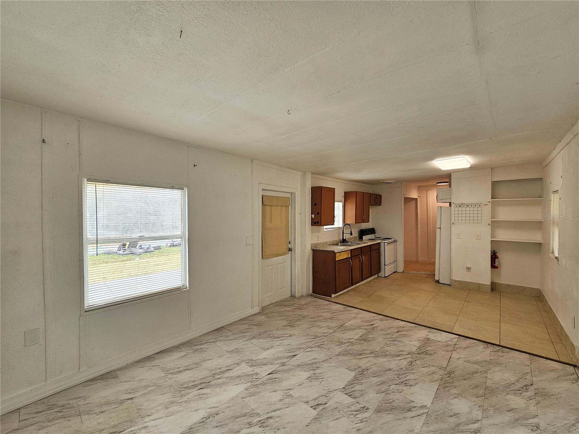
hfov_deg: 106.2
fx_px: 217
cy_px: 217
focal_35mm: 13
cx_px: 290
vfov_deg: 89.9
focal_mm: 2.2
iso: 50
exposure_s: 1/60
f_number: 2.2
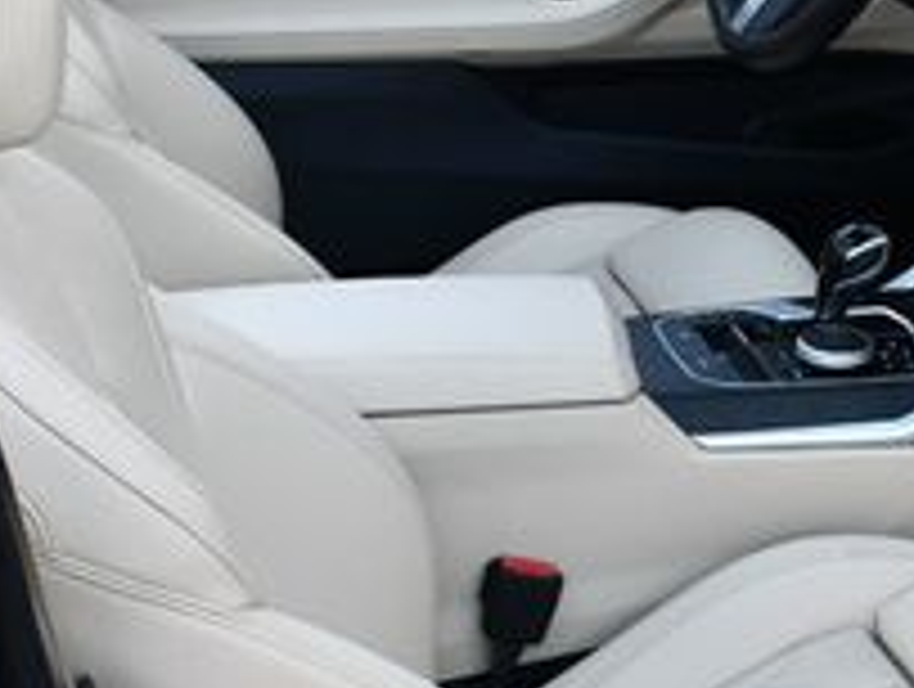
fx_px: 2883
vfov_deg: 13.6
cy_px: 441
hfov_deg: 17.8
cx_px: 743
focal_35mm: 109
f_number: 5
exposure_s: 1/250
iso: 400
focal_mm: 18
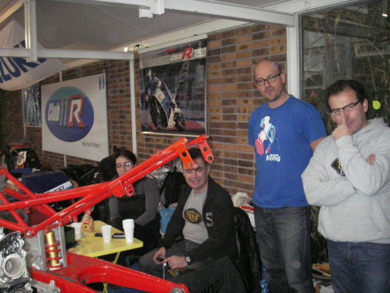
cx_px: 195
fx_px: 428
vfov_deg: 37.7
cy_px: 146
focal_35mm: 38
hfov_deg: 49.0
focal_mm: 6.3
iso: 200
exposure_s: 1/30
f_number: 3.3
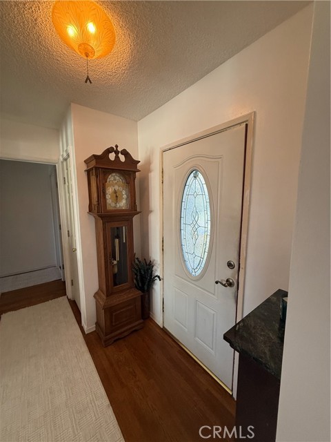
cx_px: 166
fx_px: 178
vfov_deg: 102.1
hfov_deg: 85.7
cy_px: 221
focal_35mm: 14
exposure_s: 1/60
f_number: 2.2
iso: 200
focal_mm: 2.22
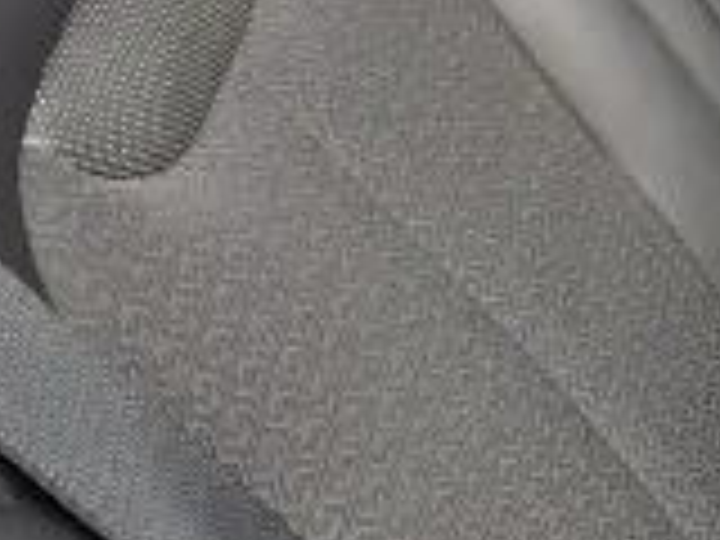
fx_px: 1914
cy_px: -4
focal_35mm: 92
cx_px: 1152
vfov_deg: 15.7
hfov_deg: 18.3
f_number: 1.8
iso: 267
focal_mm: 5.56
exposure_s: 1/50
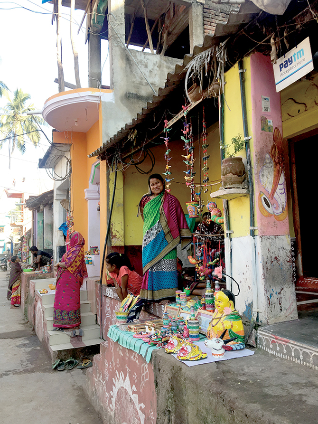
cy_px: 212
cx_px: 159
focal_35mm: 29
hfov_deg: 48.2
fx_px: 355
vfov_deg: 61.7
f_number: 2.2
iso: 25
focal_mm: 4.15
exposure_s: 1/151
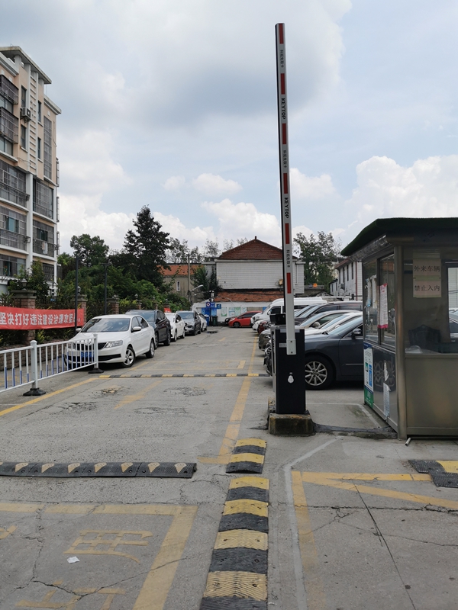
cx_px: 229
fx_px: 476
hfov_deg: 51.4
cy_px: 305
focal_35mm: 27
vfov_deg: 65.3
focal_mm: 5.56
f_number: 1.6
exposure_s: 1/3571
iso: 50
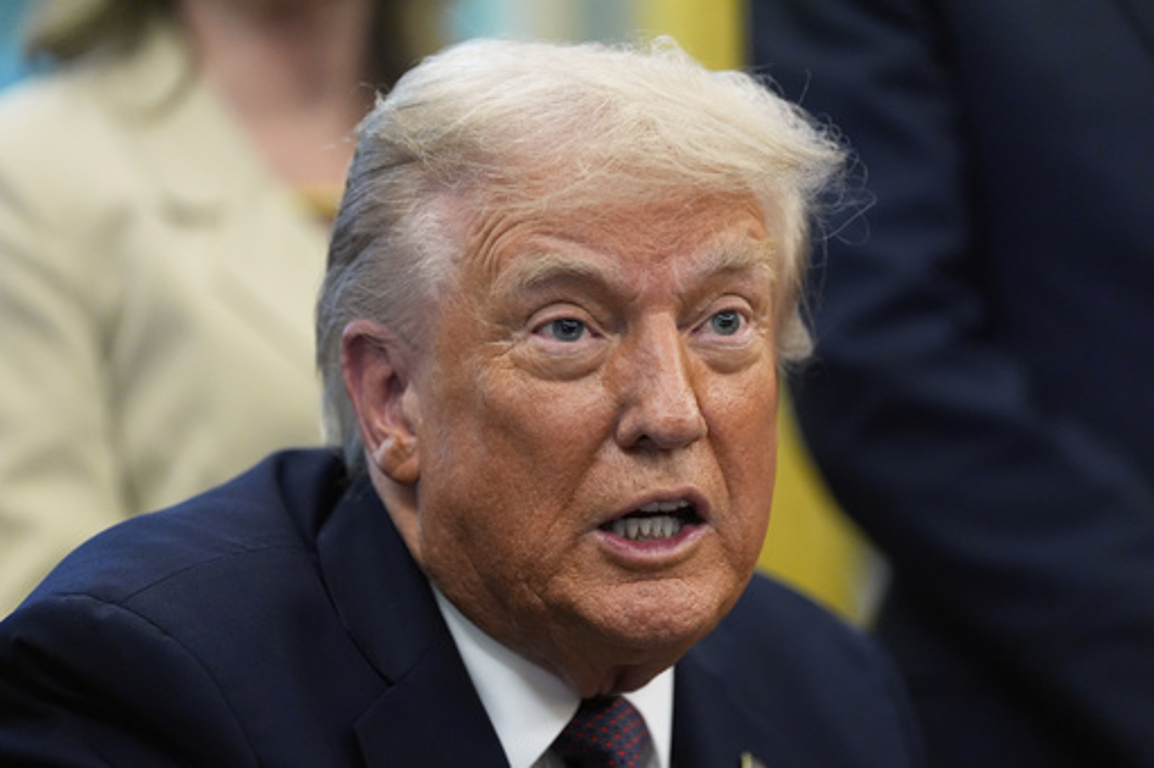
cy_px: 384
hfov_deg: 10.3
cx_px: 577
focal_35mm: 200
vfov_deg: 6.9
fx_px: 6409
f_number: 2.8
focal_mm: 200
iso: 3200
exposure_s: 1/200
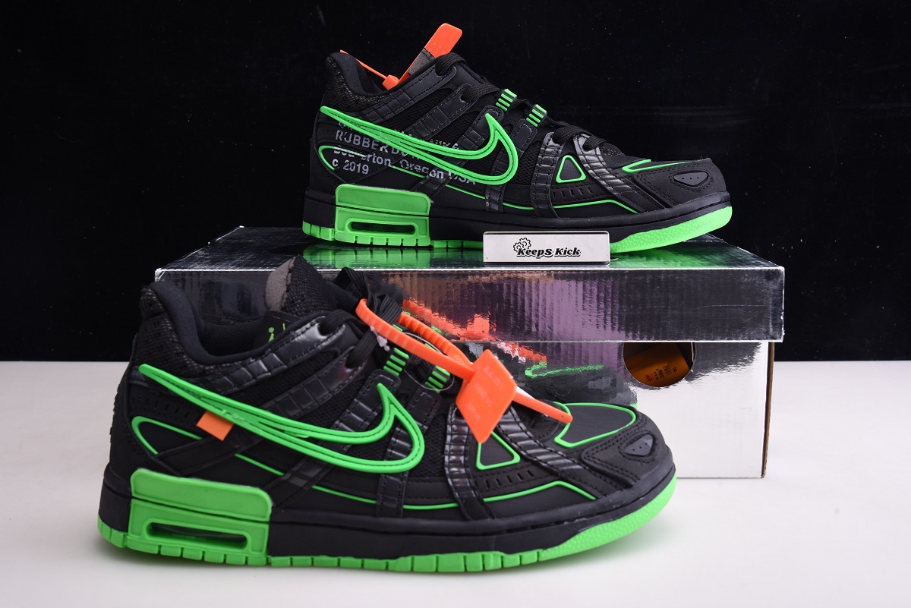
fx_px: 1215
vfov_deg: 28.1
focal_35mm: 48
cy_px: 304
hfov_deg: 41.1
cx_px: 456
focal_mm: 48
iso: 100
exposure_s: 1/160
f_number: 11
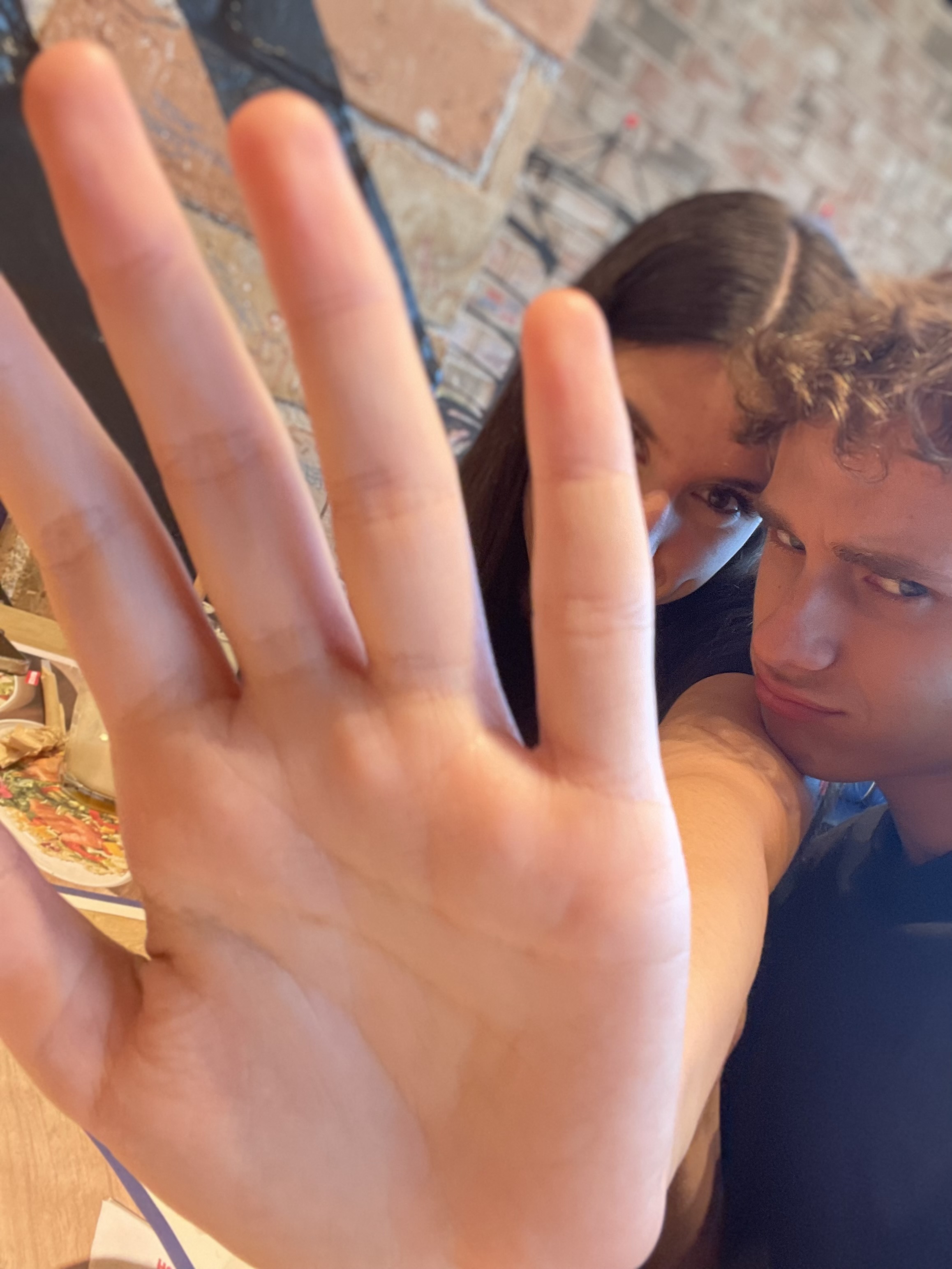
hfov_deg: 46.8
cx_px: 476
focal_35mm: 30
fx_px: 1100
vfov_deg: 60.0
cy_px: 634
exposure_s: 1/50
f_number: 2.2
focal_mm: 2.71
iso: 100
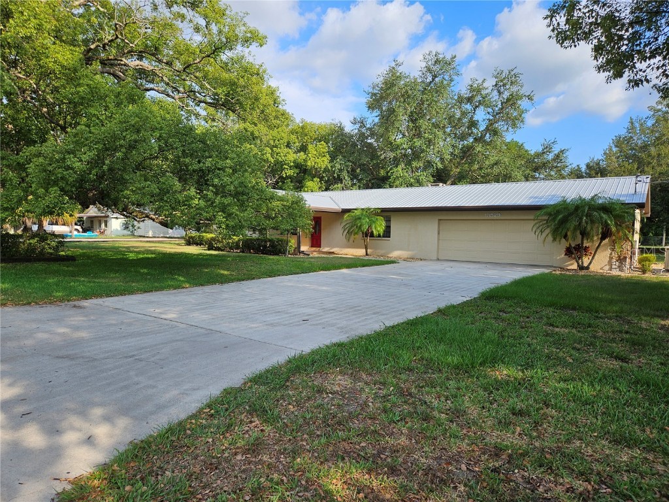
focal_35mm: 23
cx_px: 334
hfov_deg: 73.9
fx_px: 445
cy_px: 251
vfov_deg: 58.9
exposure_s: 1/1024
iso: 25
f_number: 1.8
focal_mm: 5.4
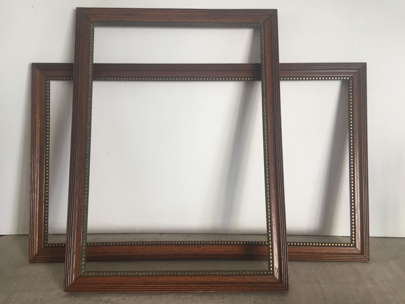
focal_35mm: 29
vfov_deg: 48.2
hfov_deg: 61.7
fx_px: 339
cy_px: 152
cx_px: 202
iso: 32
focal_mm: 4.15
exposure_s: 1/33
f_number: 2.2
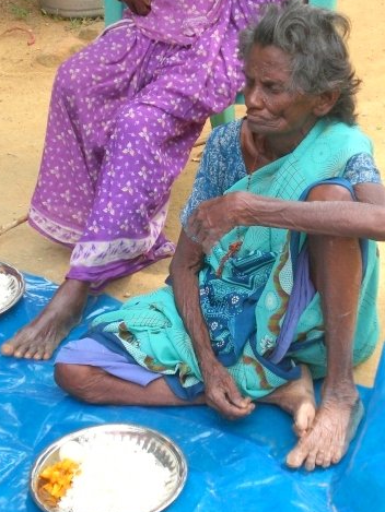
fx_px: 1275
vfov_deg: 22.8
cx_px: 210
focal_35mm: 86
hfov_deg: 17.2
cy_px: 262
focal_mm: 10.4
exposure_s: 1/250
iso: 100
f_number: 4
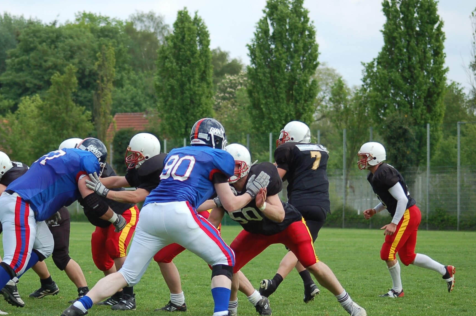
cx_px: 191
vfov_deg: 8.7
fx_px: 2072
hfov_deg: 13.1
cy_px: 175
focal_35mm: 157
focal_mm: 82
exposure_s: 1/1000
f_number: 4
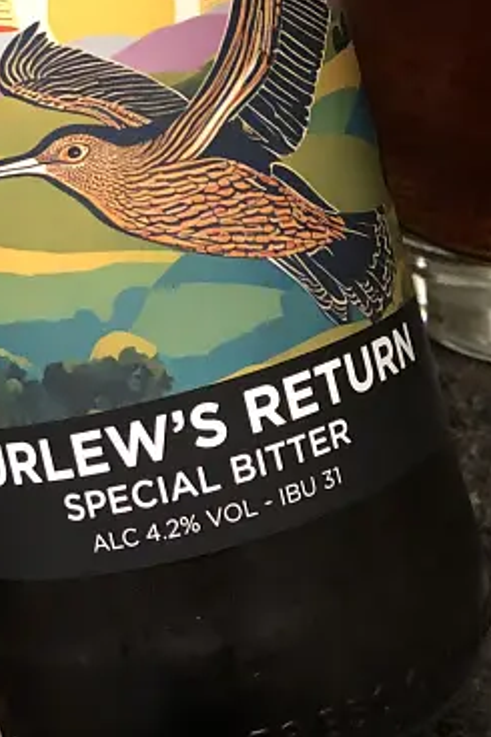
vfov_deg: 24.0
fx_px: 1659
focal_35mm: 81
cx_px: 228
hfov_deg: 16.8
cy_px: 0
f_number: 1.8
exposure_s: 1/9
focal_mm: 3.99
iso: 100
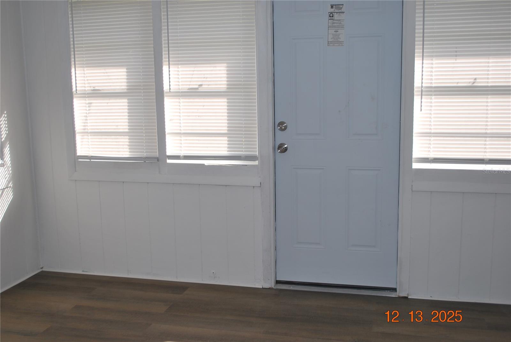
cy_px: 171
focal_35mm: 39
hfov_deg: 49.5
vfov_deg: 34.3
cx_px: 256
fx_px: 554
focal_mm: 26
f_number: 4.2
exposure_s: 1/160
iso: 100
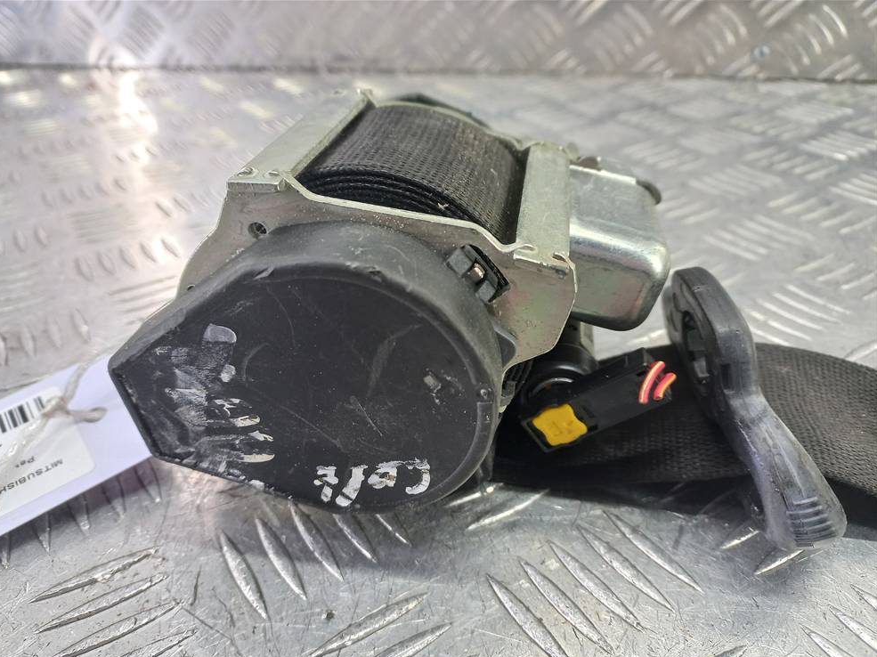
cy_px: 341
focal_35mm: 26
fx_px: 658
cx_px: 423
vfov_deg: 53.0
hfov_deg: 67.3
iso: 160
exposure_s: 1/50
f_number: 1.8
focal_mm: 4.6
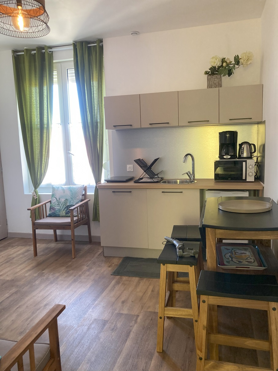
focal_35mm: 28
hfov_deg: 49.8
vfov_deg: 63.4
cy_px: 186
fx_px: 300
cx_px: 139
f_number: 1.8
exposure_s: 1/60
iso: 100
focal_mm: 3.99
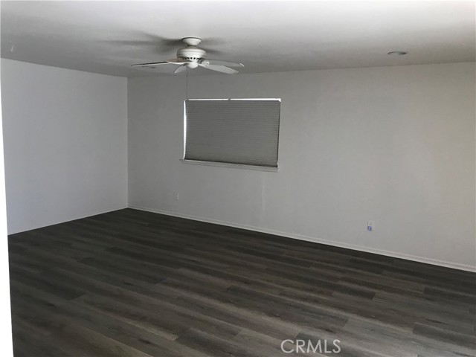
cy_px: 178
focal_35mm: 28
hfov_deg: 63.4
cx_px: 238
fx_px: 385
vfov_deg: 49.7
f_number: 1.8
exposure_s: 1/30
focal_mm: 3.99
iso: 40
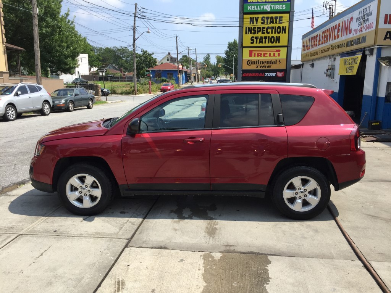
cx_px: 196
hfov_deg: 61.7
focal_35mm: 29
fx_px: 328
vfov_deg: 48.2
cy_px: 146
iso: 32
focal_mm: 4.15
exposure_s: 1/1364
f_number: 2.2
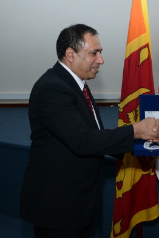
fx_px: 384
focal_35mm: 58
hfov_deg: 22.1
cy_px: 119
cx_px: 176
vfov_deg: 34.5
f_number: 6.3
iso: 640
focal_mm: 38
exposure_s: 1/80
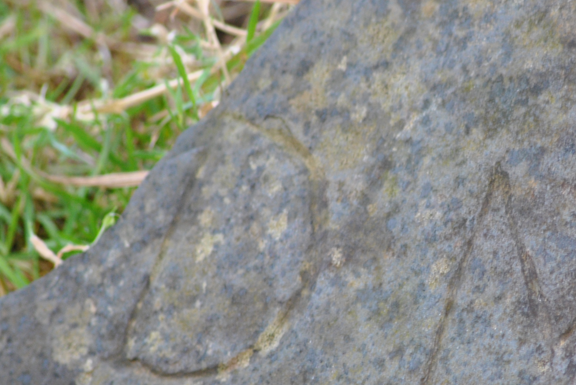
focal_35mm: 522
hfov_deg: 3.9
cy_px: 229
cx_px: 443
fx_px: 8361
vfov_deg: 2.6
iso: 400
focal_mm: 195
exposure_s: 1/40
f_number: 4.8
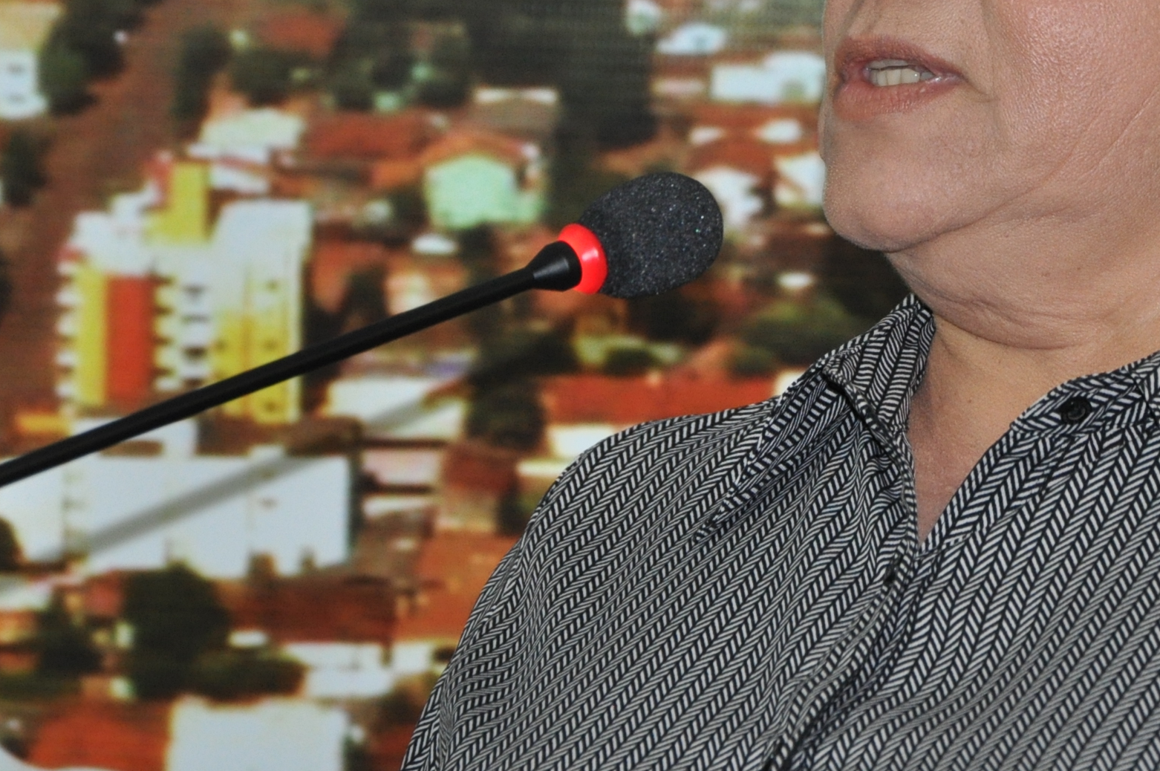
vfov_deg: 5.5
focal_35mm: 247
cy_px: 121
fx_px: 7950
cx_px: 865
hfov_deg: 8.3
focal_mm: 80
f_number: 5.3
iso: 800
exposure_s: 1/60
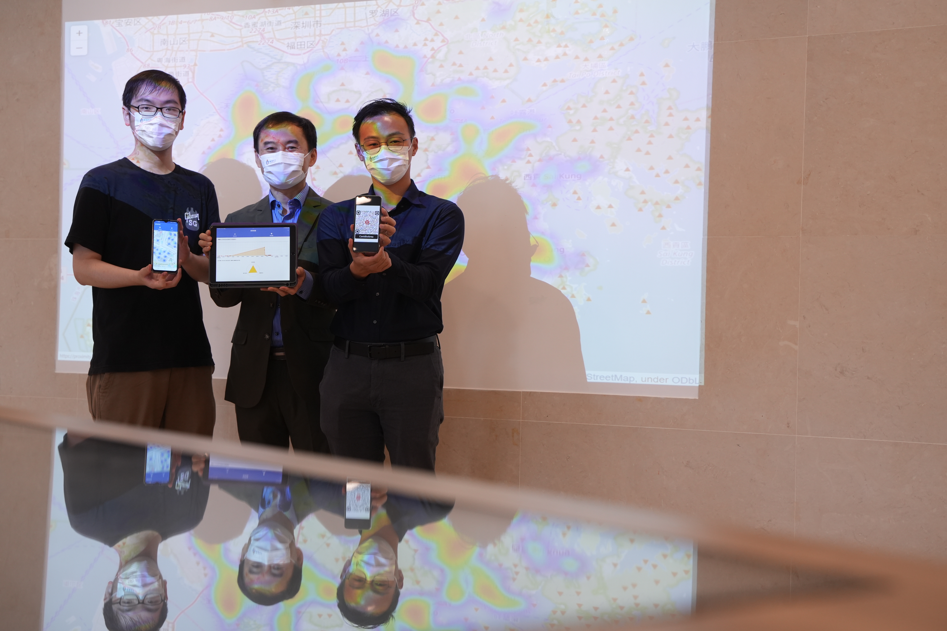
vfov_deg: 24.6
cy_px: 316
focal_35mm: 55
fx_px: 1447
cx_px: 474
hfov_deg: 36.2
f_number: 5
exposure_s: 1/100
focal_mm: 55
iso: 1000
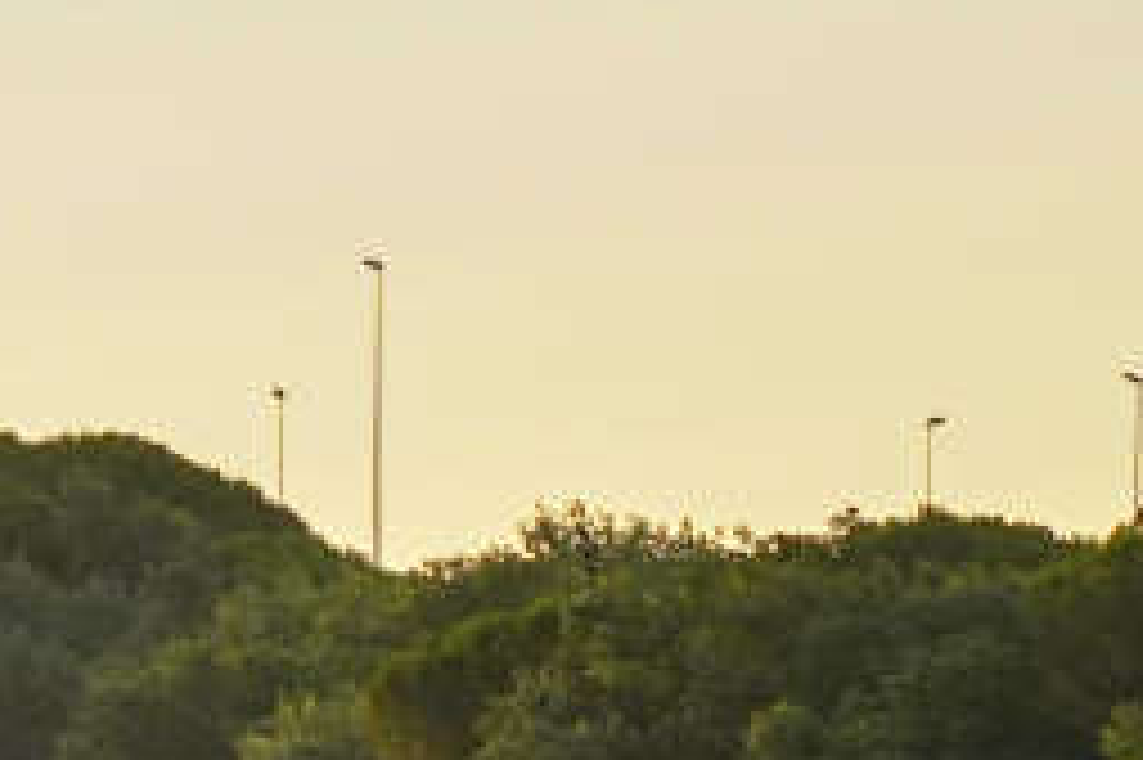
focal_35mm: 794
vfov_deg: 1.7
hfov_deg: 2.6
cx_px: 68
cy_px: 1392
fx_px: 25192
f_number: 8
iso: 640
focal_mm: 105
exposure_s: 1/400
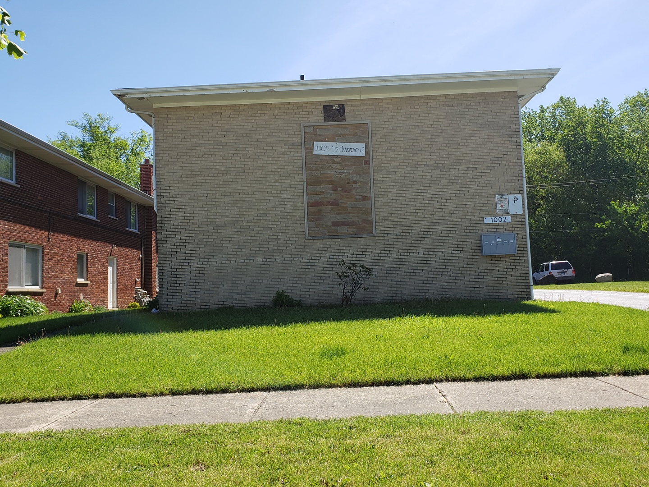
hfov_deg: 67.3
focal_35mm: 26
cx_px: 324
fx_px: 487
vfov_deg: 53.1
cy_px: 244
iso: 50
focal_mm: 4.3
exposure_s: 1/997
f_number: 2.4
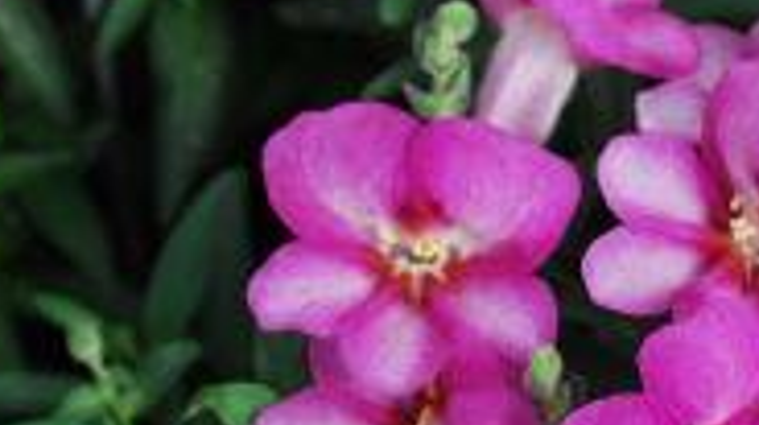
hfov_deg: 15.6
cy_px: 363
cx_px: 631
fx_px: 2754
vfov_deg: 8.8
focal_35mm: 137
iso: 160
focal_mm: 40
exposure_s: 1/60
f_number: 8
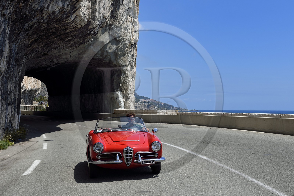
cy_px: 98
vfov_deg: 26.9
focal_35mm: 50
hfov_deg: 39.6
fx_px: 408
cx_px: 147
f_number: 8
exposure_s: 1/1000
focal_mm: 50
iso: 400
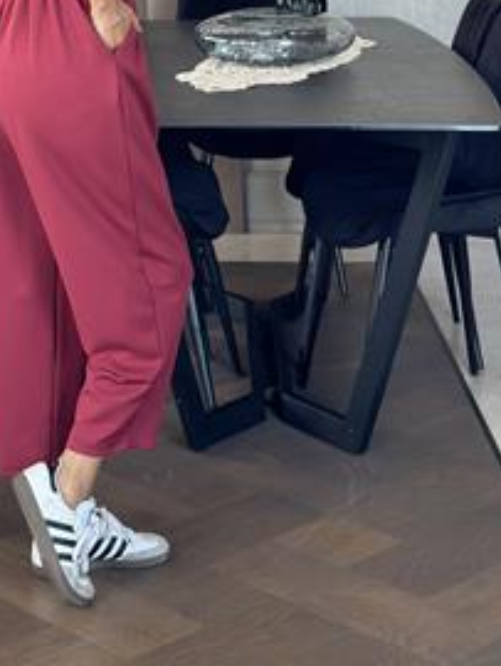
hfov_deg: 16.3
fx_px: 1734
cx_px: 91
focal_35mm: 90
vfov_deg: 21.2
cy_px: 47
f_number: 1.78
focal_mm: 6.86
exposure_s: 1/60
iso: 125
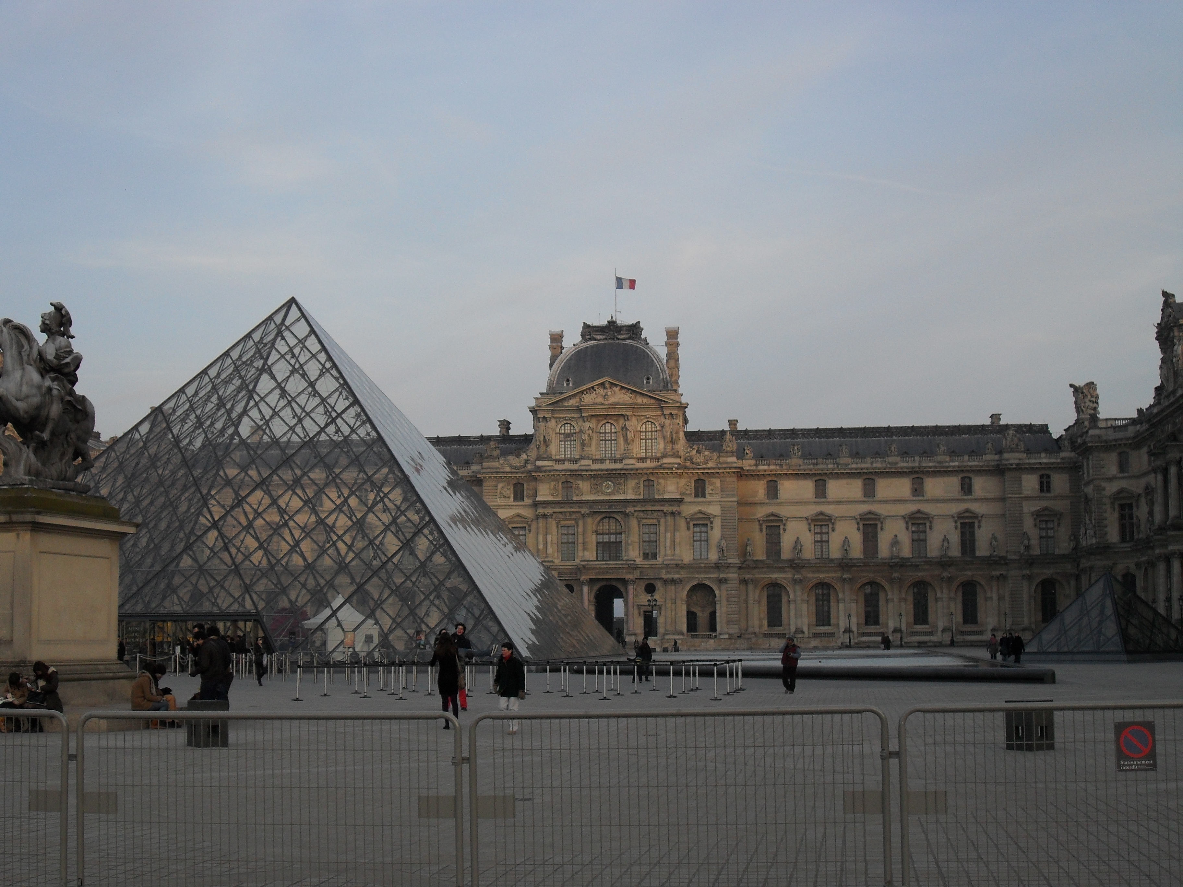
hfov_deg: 38.2
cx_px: 592
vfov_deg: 29.1
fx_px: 1709
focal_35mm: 50
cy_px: 444
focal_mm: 8.8
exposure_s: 1/250
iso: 100
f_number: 3.3
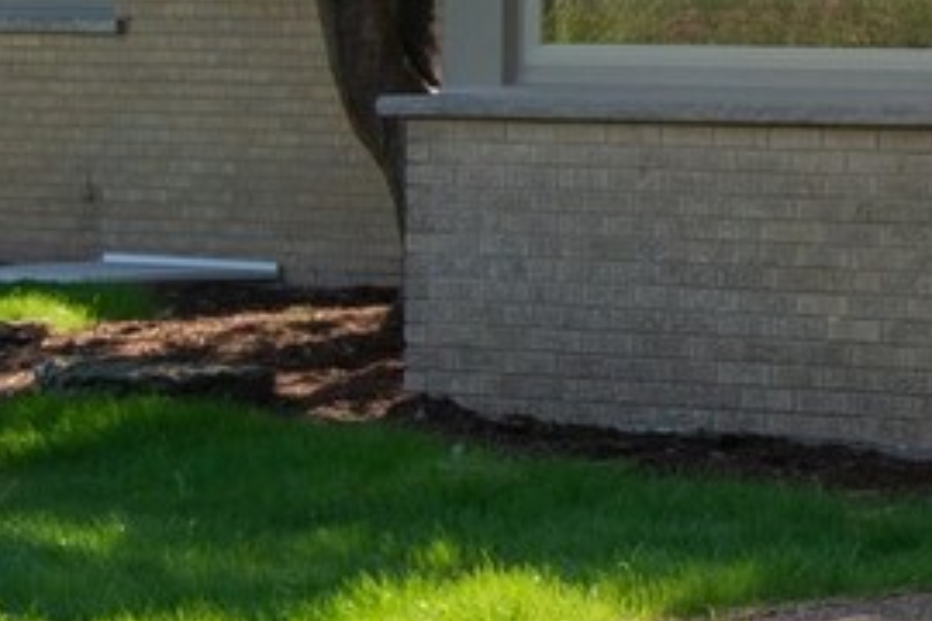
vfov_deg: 7.1
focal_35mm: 192
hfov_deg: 9.6
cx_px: 2132
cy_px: -79
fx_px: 4970
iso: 200
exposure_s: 1/320
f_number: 8
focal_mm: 32
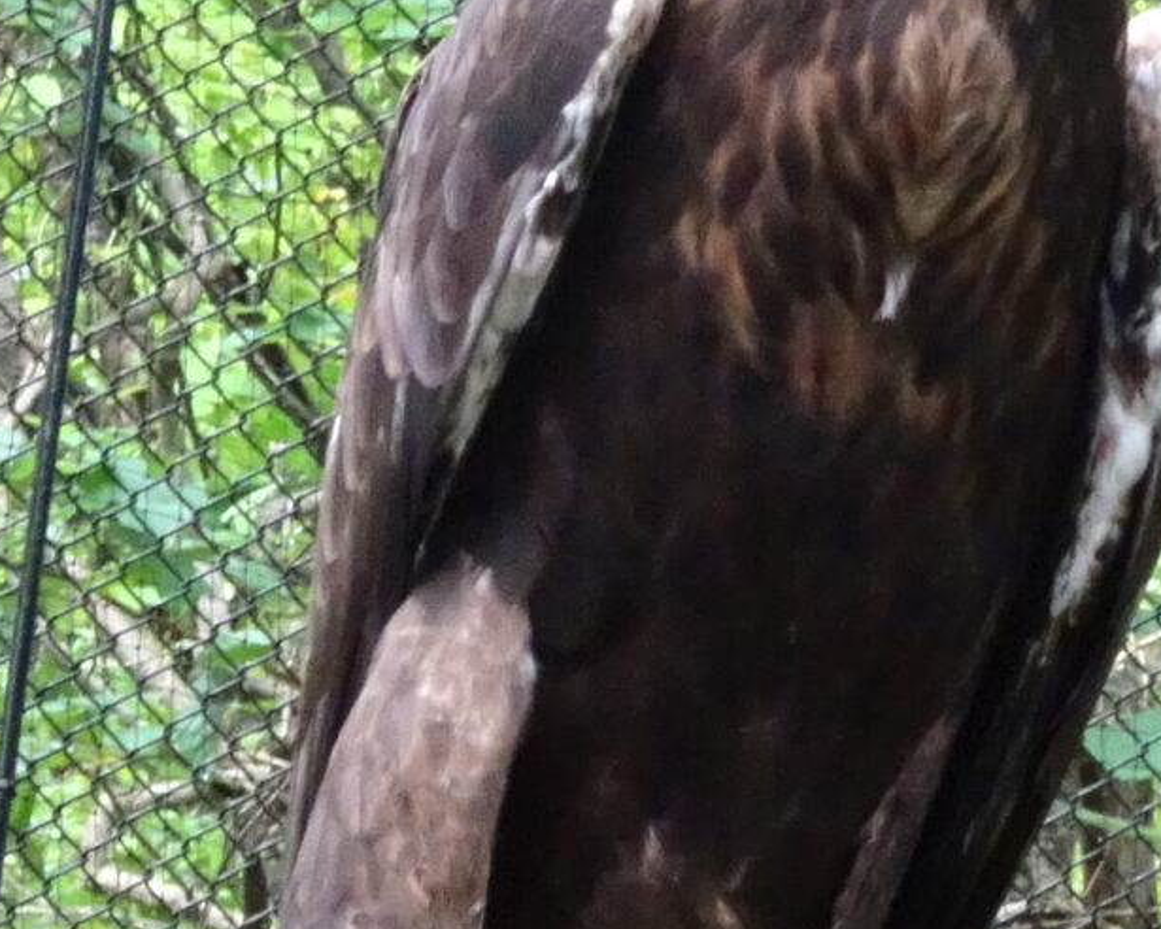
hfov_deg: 4.8
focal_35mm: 406
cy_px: 225
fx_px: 13951
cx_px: 908
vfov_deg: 3.8
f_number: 5
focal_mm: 17.01
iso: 800
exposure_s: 1/100
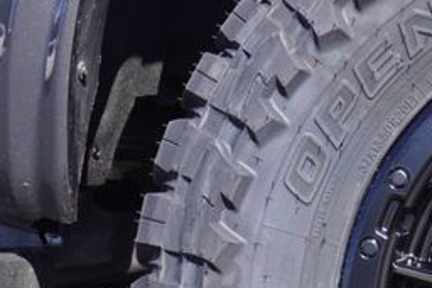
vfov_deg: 9.1
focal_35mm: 150
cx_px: 628
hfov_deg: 13.0
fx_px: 1801
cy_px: 308
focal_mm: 25
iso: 100
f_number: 8
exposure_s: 1/100
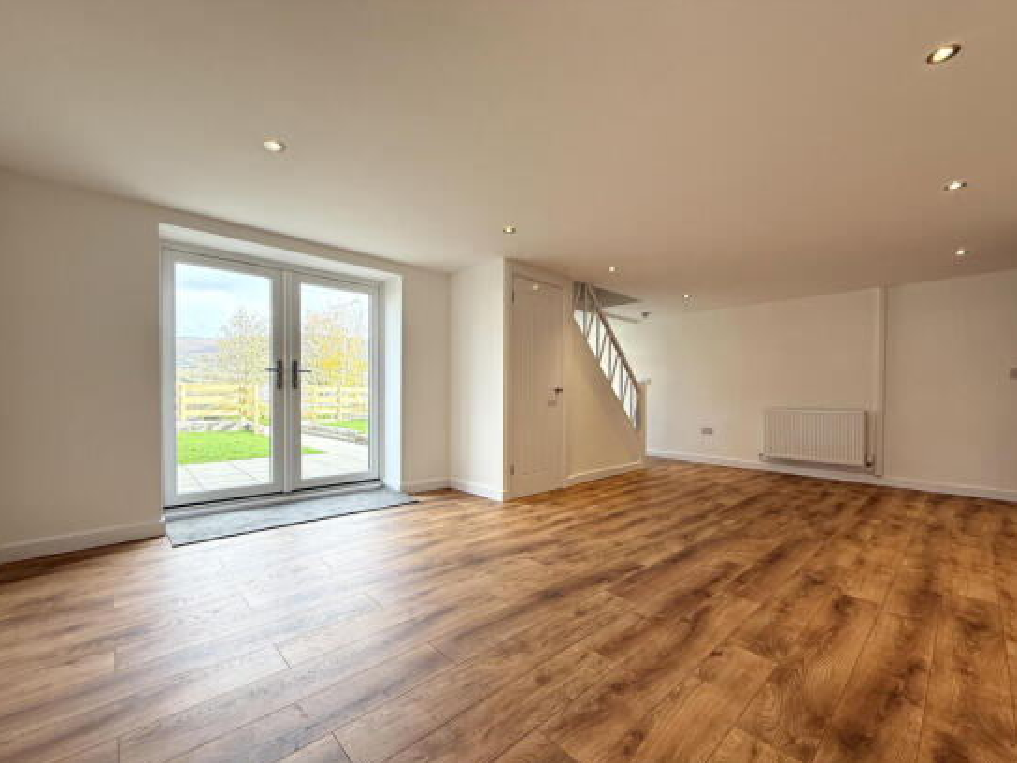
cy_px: 405
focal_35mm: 15
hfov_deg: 98.1
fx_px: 441
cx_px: 539
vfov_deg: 81.7
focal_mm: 2.22
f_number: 2.2
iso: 64
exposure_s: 1/117
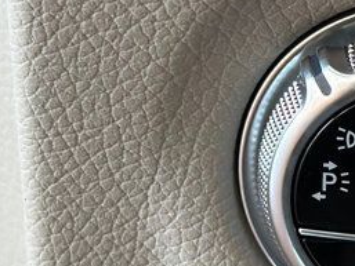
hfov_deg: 10.2
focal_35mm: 191
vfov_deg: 7.8
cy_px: 143
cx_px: 452
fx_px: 1960
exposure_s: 1/120
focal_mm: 6.86
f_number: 1.78
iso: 100
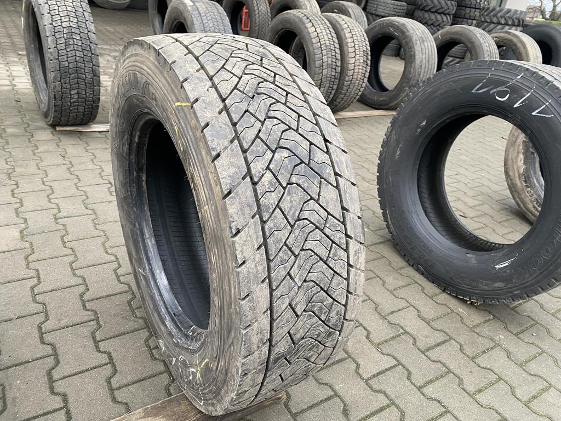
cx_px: 280
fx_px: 421
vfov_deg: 53.1
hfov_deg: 67.3
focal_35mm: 26
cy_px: 210
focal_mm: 4.25
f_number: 1.8
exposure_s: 1/91
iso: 125
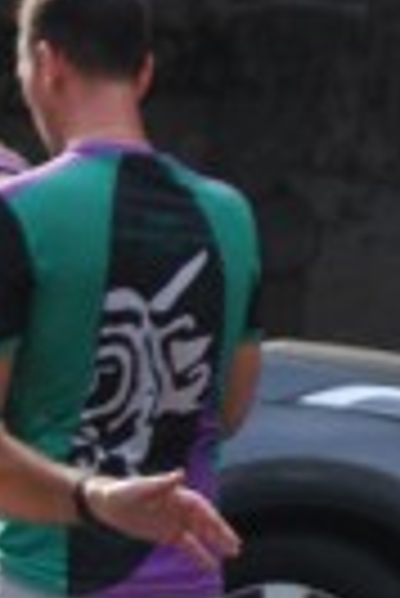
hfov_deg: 2.4
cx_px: -308
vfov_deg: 3.6
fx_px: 9595
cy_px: 742
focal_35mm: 577
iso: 1000
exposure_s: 1/640
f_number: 5.6
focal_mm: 85
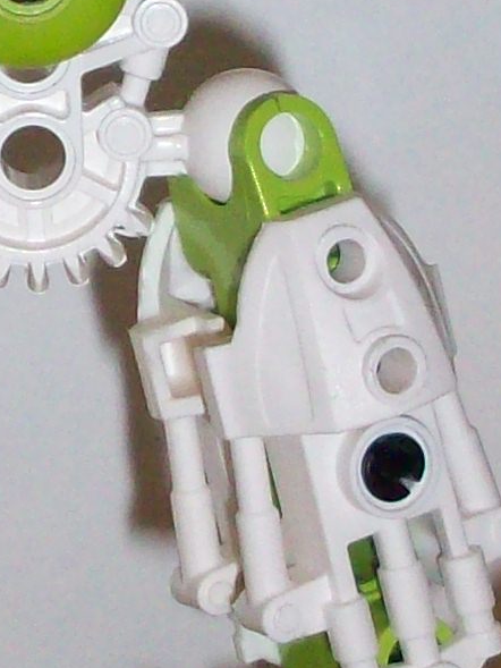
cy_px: 92
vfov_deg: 10.3
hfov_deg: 7.7
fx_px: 3704
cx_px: 20
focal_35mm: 192
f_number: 2.8
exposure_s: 1/64
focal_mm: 6.2
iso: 160
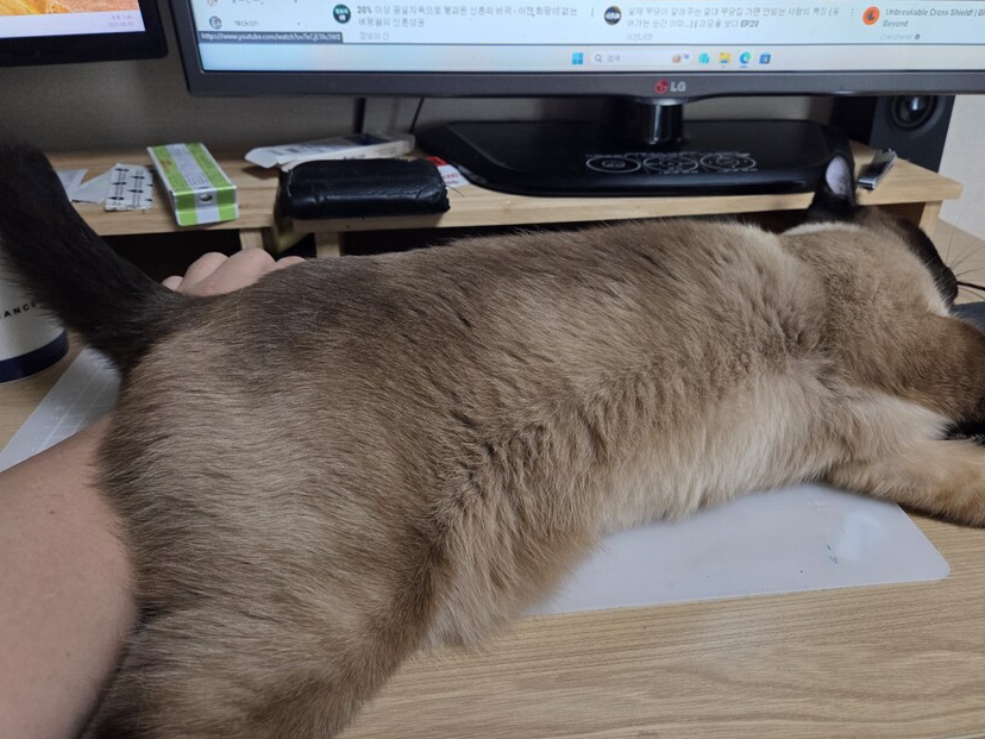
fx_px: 711
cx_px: 520
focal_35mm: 25
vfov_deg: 54.9
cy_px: 365
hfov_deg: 69.3
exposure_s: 1/120
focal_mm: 5.4
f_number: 1.8
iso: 320
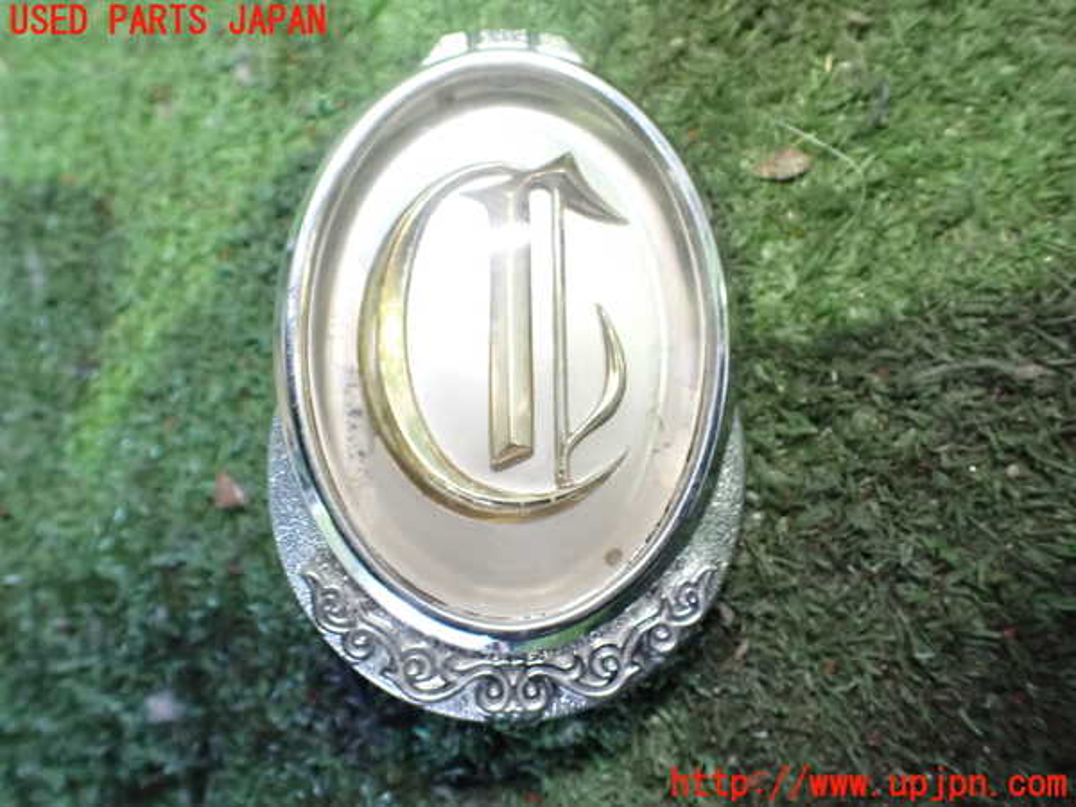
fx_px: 933
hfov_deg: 60.0
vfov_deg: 46.8
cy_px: 404
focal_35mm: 30
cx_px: 538
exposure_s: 1/30
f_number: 2.3
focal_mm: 5.4
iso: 1250
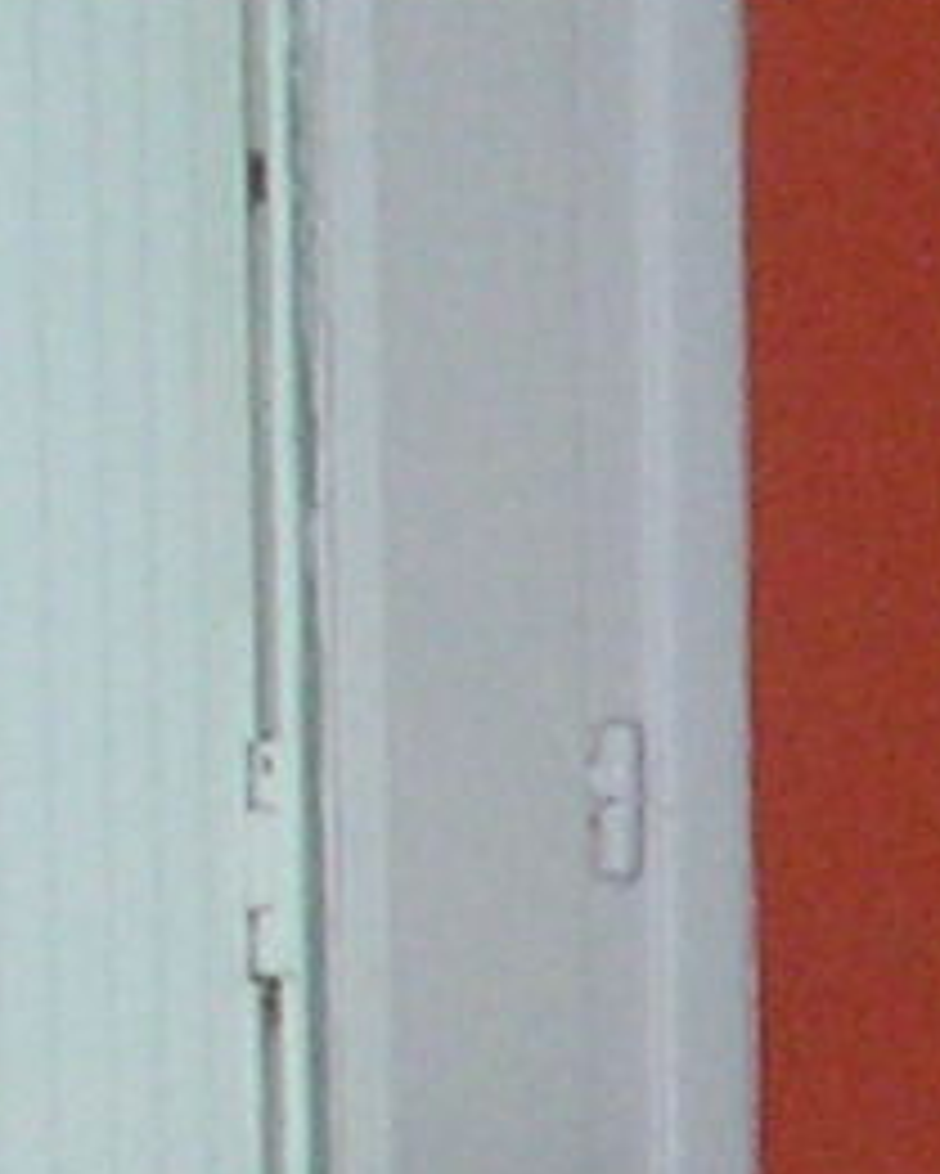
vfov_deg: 4.6
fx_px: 14111
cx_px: 3378
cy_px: 2883
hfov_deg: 3.7
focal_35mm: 406
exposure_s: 1/60
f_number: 8
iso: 200
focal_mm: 8.9
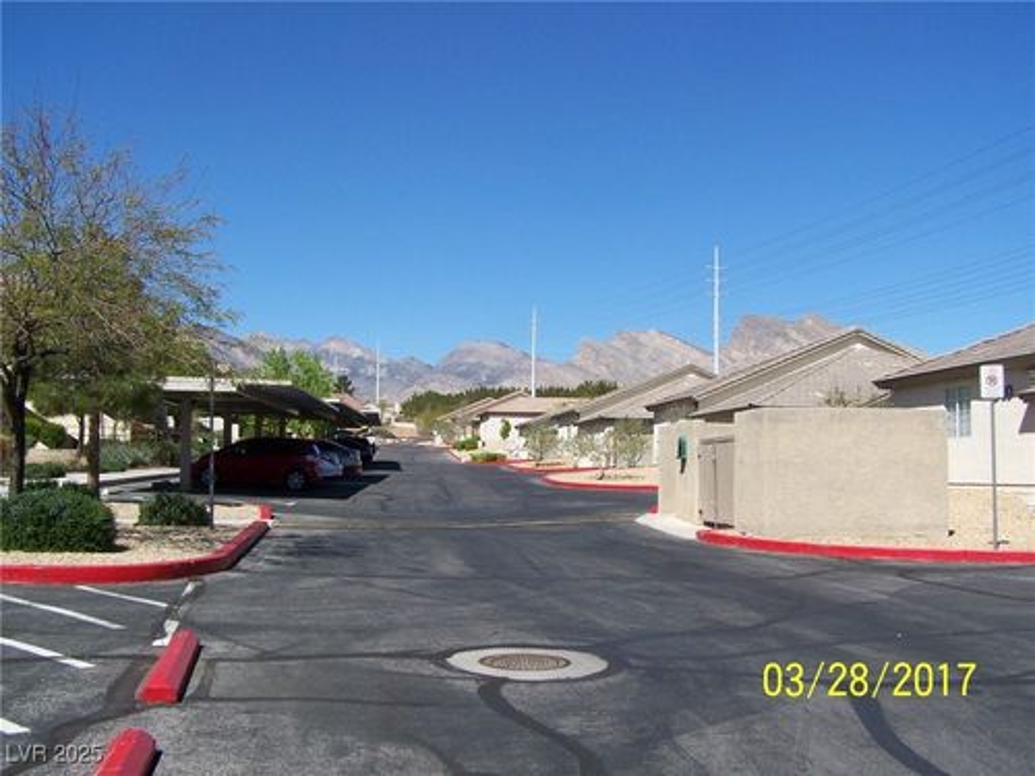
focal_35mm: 38
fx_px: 1136
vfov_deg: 37.7
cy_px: 388
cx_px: 518
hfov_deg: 49.0
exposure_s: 1/800
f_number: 4
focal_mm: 6.3
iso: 80
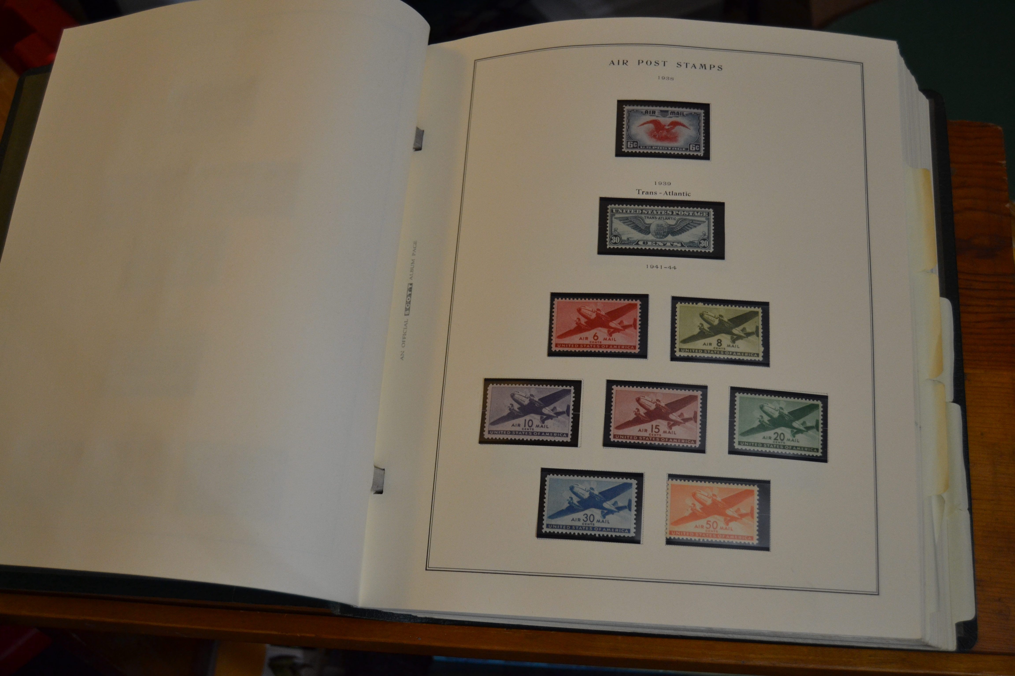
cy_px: 338
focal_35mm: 39
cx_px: 508
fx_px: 1099
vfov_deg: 34.2
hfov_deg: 49.6
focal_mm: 26
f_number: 4
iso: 900
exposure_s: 1/60
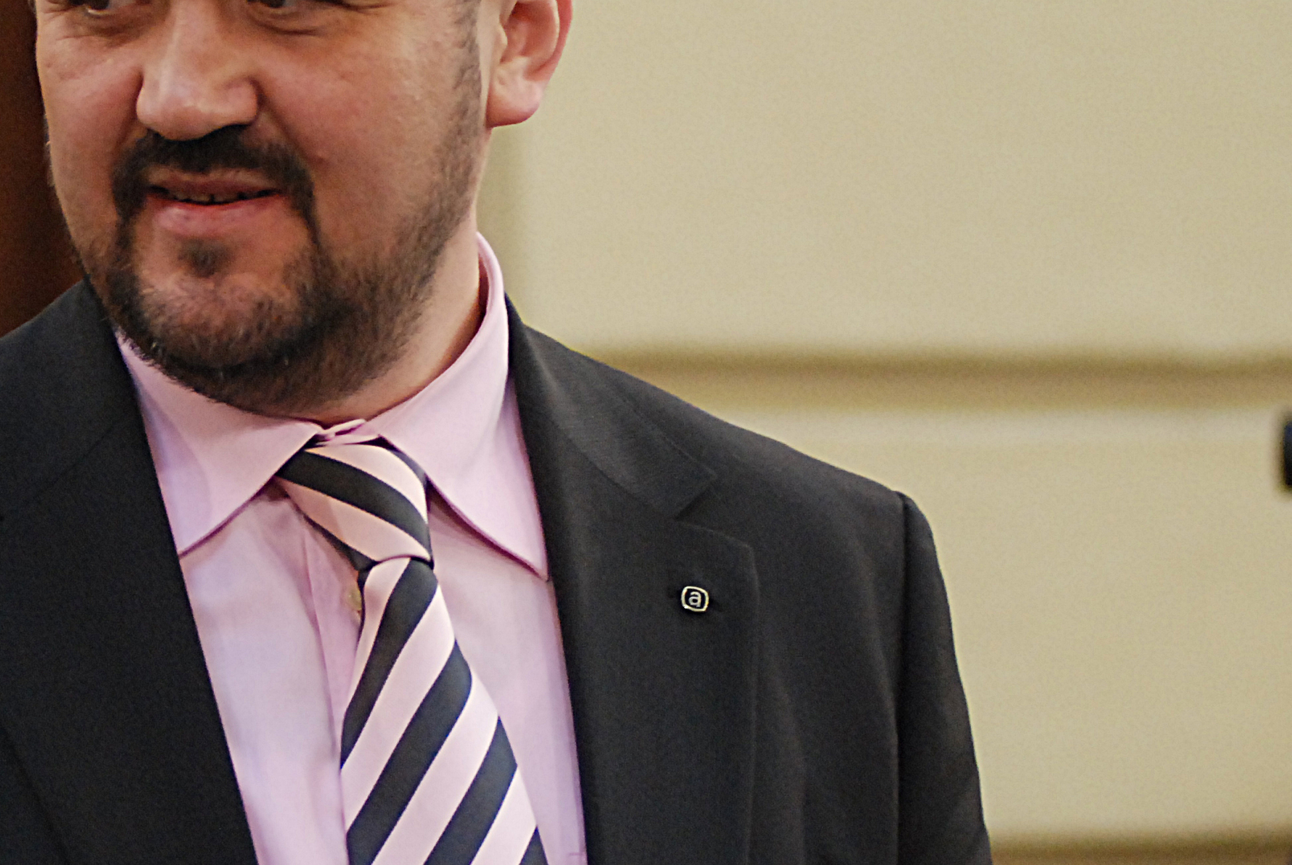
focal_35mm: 238
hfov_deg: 8.6
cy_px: 363
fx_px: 8552
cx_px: 64
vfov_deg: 5.8
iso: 1000
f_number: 2.8
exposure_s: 1/320
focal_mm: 80
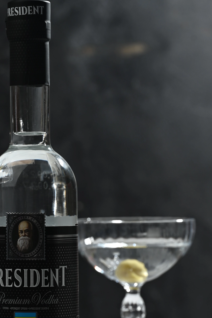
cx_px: 34
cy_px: 242
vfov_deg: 10.3
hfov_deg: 6.9
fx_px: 1758
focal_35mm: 199
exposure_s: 1/125
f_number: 8
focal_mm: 105
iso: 125
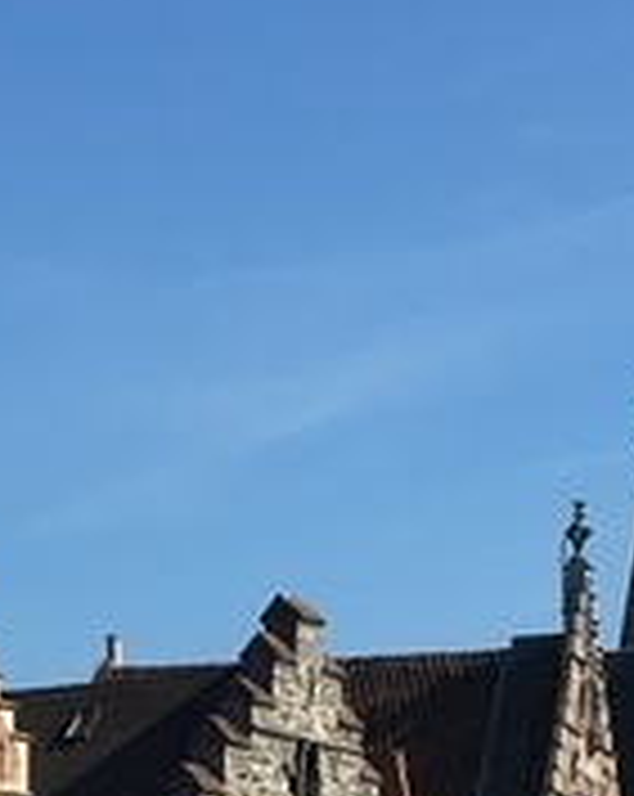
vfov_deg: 11.4
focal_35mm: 164
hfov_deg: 9.4
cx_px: 157
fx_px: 3857
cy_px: 1115
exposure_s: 1/1637
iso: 25
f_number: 2.2
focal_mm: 4.15
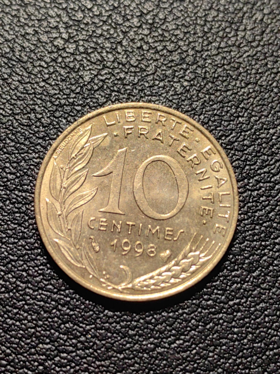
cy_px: 187
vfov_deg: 26.7
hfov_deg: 20.2
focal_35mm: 73
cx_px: 140
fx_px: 787
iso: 50
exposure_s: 1/115
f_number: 2
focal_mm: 5.75
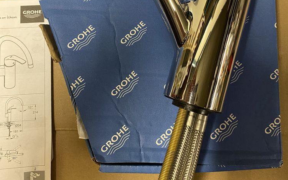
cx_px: 144
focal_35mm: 37
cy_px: 31
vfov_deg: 33.3
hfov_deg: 52.7
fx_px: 290
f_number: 1.8
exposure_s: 1/50
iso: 250
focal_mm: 4.25
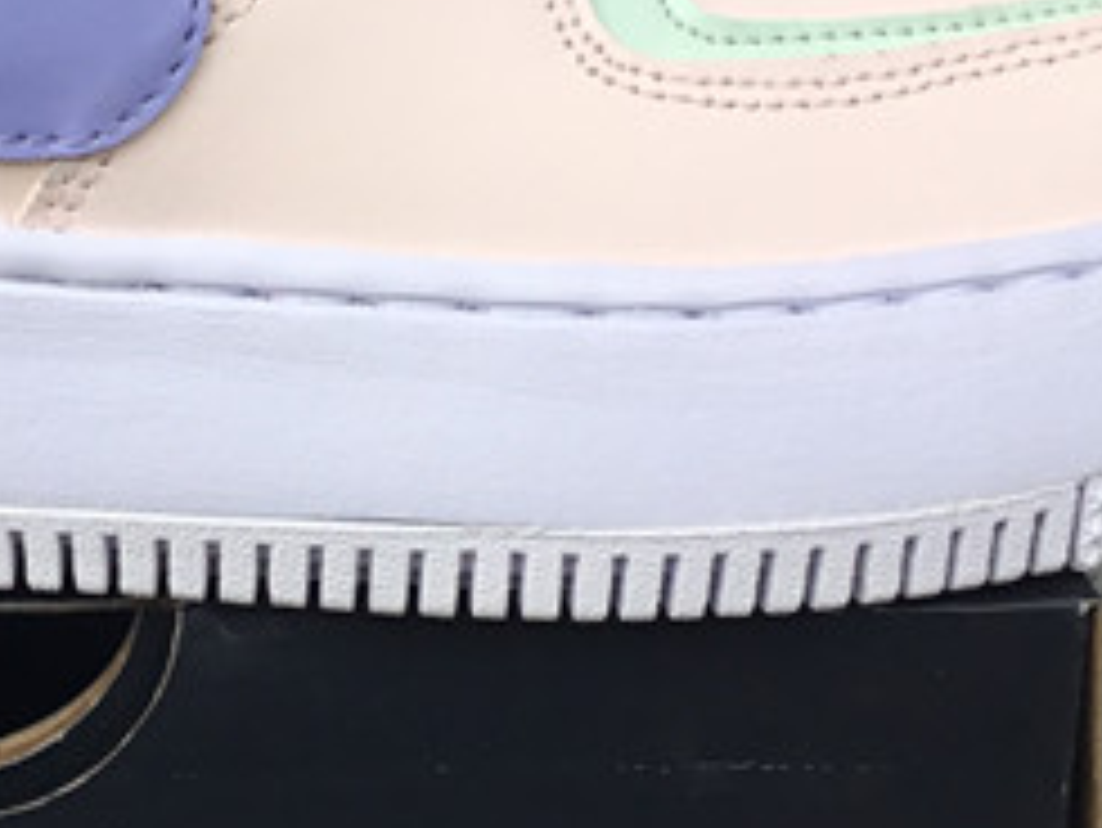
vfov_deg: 13.0
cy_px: 317
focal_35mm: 114
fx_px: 3631
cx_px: 31
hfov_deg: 16.9
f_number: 2.4
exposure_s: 1/111
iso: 25
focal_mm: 3.3
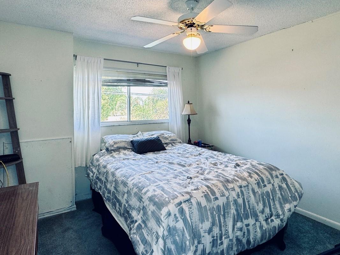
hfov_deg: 79.0
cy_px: 104
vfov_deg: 63.0
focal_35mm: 21
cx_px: 163
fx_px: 206
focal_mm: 2.22
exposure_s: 1/120
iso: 160
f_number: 2.2
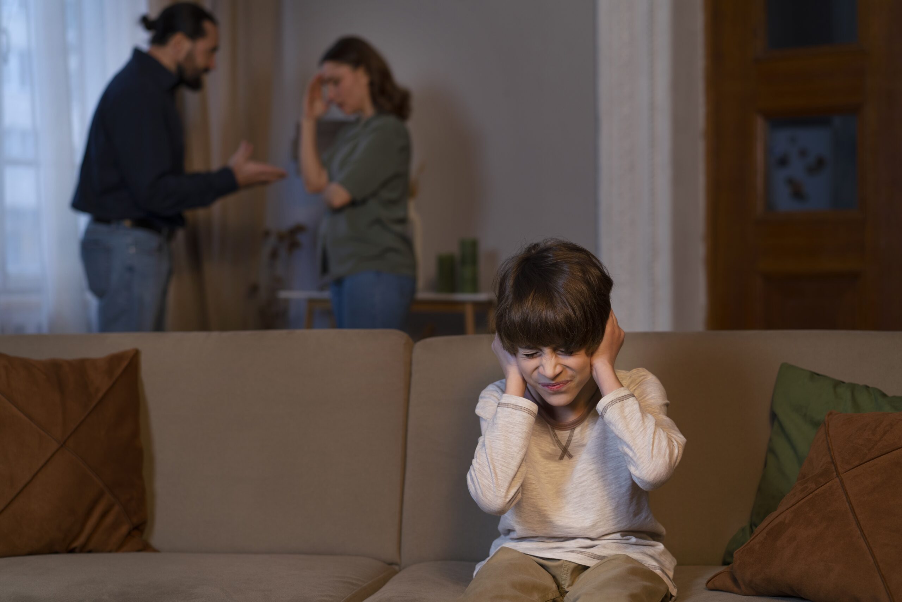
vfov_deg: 24.6
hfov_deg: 36.2
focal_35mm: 55
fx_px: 1378
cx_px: 451
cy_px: 301
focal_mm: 55
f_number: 2.8
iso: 320
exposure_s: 1/160
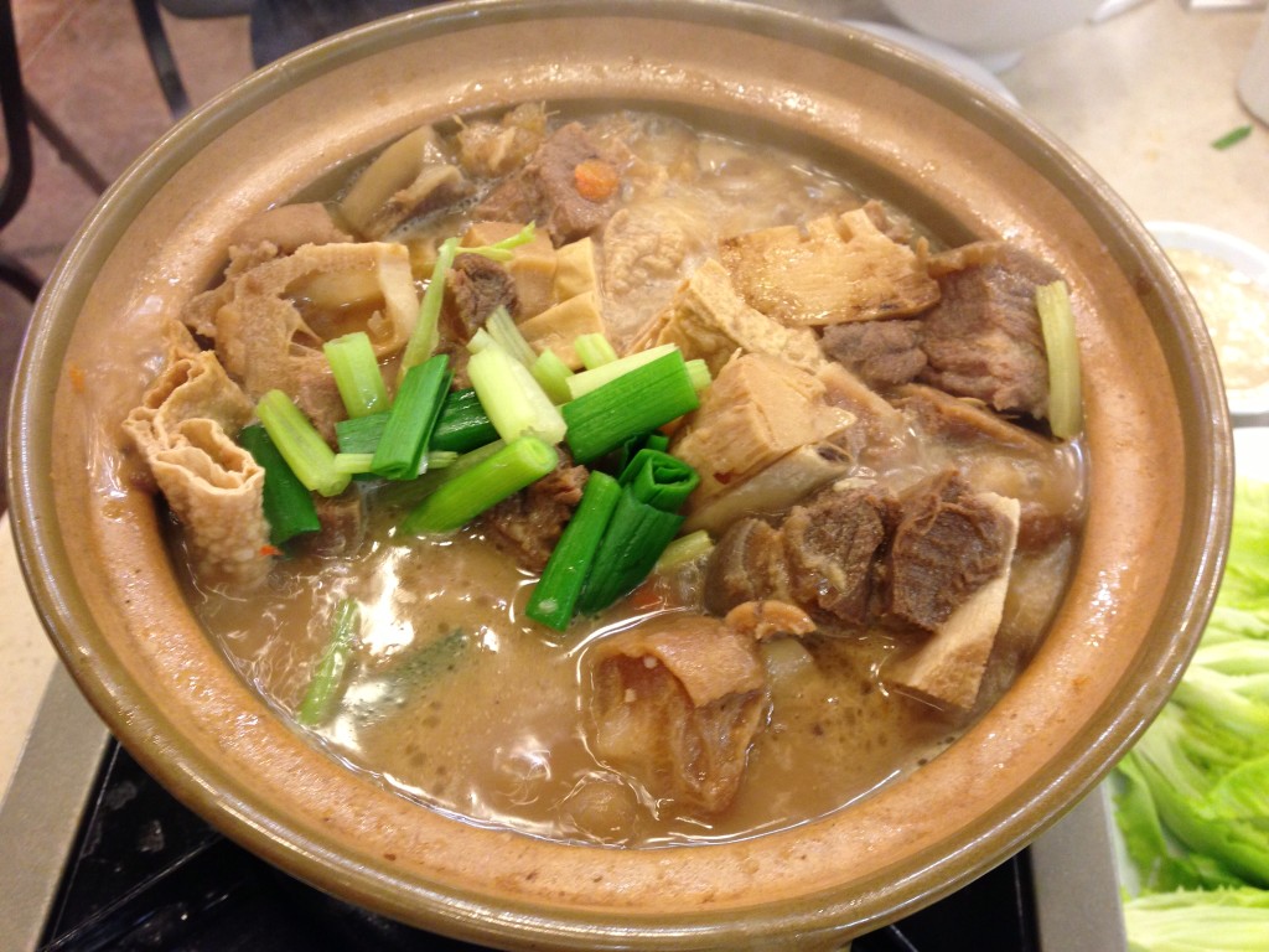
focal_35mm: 33
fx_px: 1210
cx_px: 634
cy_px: 476
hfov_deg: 55.4
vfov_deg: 42.9
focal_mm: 4.13
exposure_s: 1/20
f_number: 2.4
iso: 160
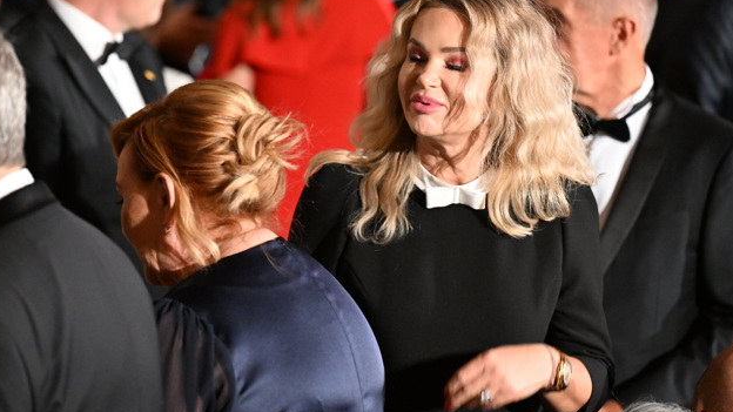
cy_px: 180
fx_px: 3829
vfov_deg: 6.2
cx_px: 376
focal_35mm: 197
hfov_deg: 10.9
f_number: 3.5
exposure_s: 1/200
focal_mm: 170
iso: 8000
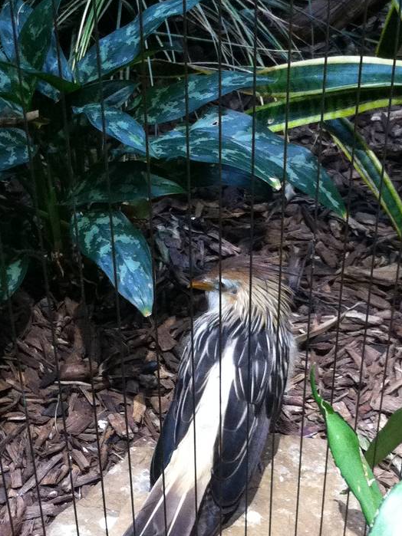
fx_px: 1239
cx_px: 248
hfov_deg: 18.4
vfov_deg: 24.1
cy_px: 426
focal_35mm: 80
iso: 250
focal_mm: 3.85
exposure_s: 1/15
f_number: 2.8
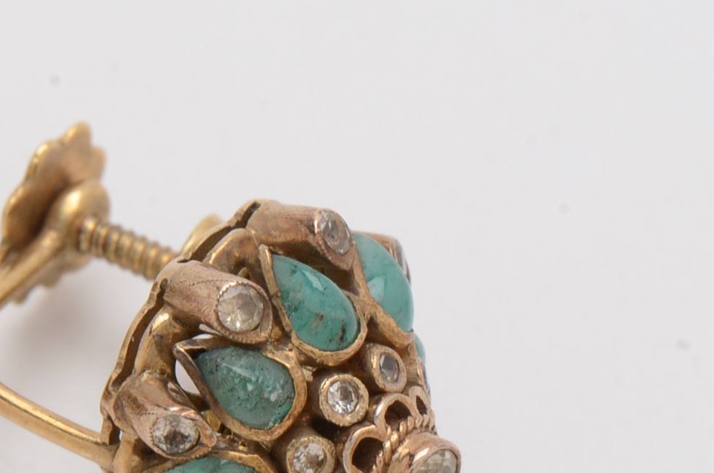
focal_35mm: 316
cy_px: 262
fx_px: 6260
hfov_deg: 6.5
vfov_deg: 4.3
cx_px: -103
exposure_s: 1/125
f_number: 18
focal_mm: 85
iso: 200
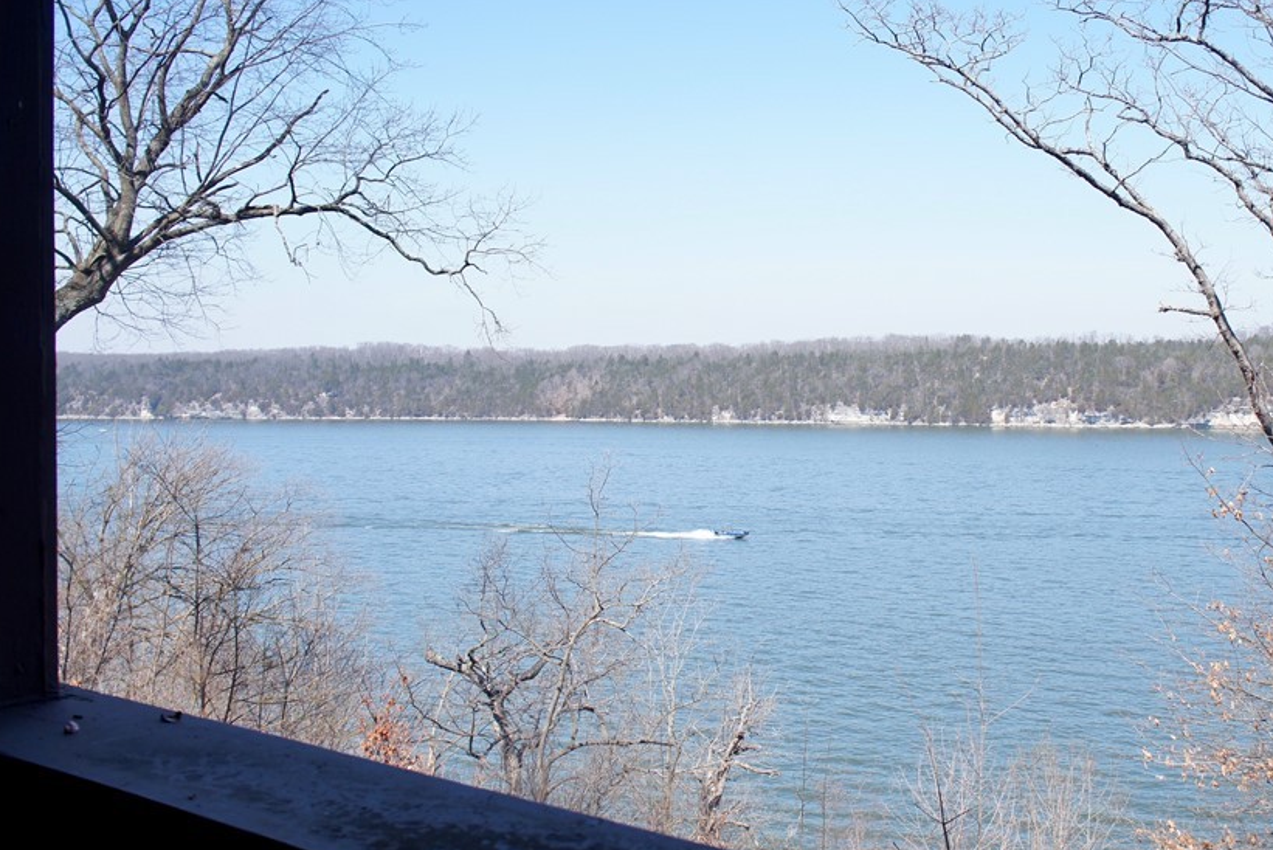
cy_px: 406
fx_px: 1474
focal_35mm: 42
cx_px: 833
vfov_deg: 32.2
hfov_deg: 46.1
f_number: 6.3
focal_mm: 21
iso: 200
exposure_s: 1/400
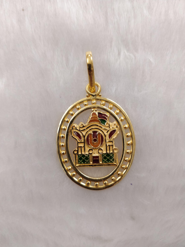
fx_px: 171
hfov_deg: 56.8
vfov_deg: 71.6
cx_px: 92
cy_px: 124
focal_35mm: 24
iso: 800
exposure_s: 1/50
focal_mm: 4.1
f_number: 1.7
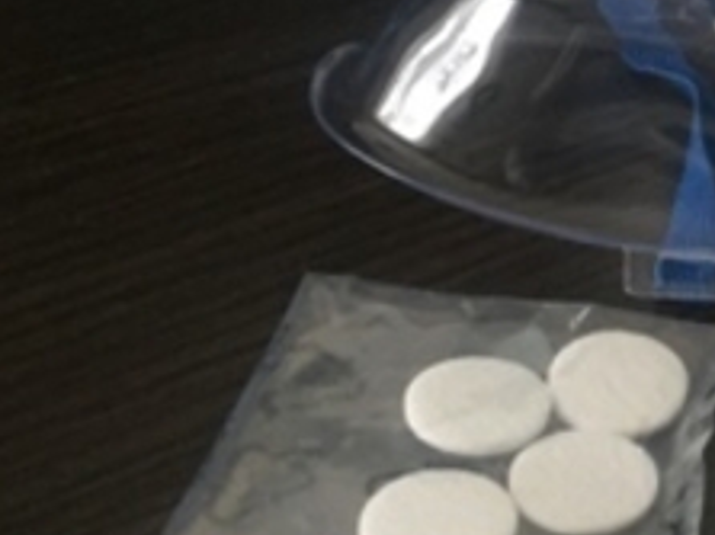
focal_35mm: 104
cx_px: 975
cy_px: -109
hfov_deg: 17.5
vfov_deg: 13.8
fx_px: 2147
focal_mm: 4.15
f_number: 2.2
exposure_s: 1/33
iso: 160
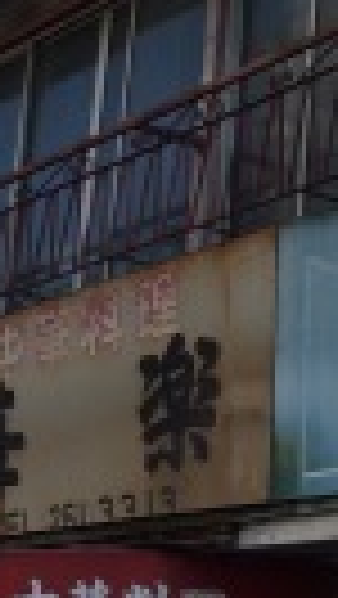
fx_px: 1892
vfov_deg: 17.9
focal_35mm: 119
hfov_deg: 10.2
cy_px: 189
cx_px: 255
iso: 32
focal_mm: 4.15
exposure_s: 1/912
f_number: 2.2
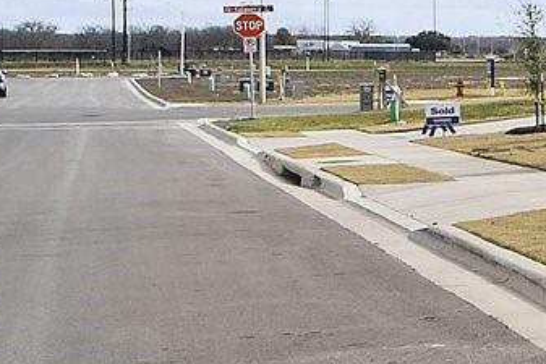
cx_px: 1401
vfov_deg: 15.9
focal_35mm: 85
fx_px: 1290
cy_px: 35
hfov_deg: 13.8
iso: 160
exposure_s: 1/250
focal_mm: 14
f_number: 11
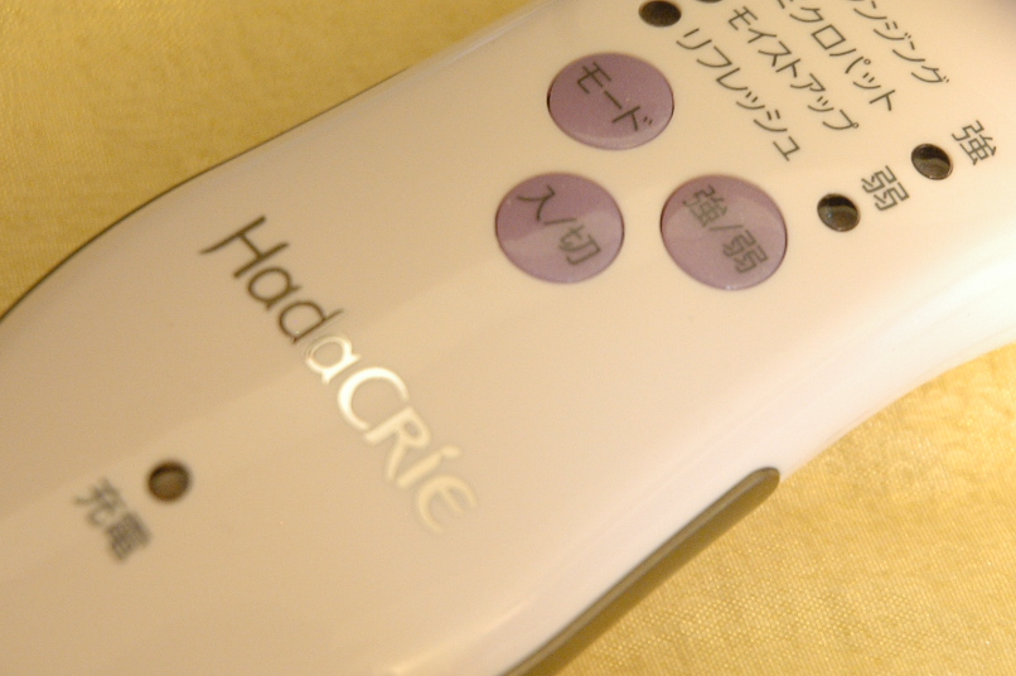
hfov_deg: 10.5
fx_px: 5527
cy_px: 260
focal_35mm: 196
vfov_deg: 7.0
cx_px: 596
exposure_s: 1/1.3
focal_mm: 70
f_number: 6.3
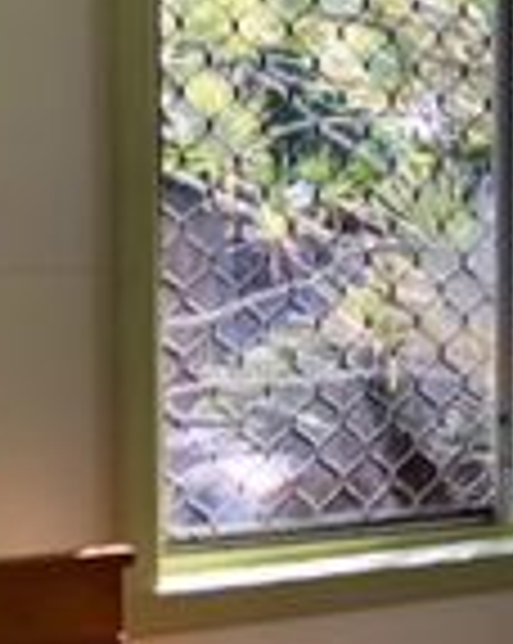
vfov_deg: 18.3
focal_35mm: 105
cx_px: 1030
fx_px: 1997
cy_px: 387
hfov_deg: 12.8
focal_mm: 4
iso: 32
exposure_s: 1/120
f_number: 1.8
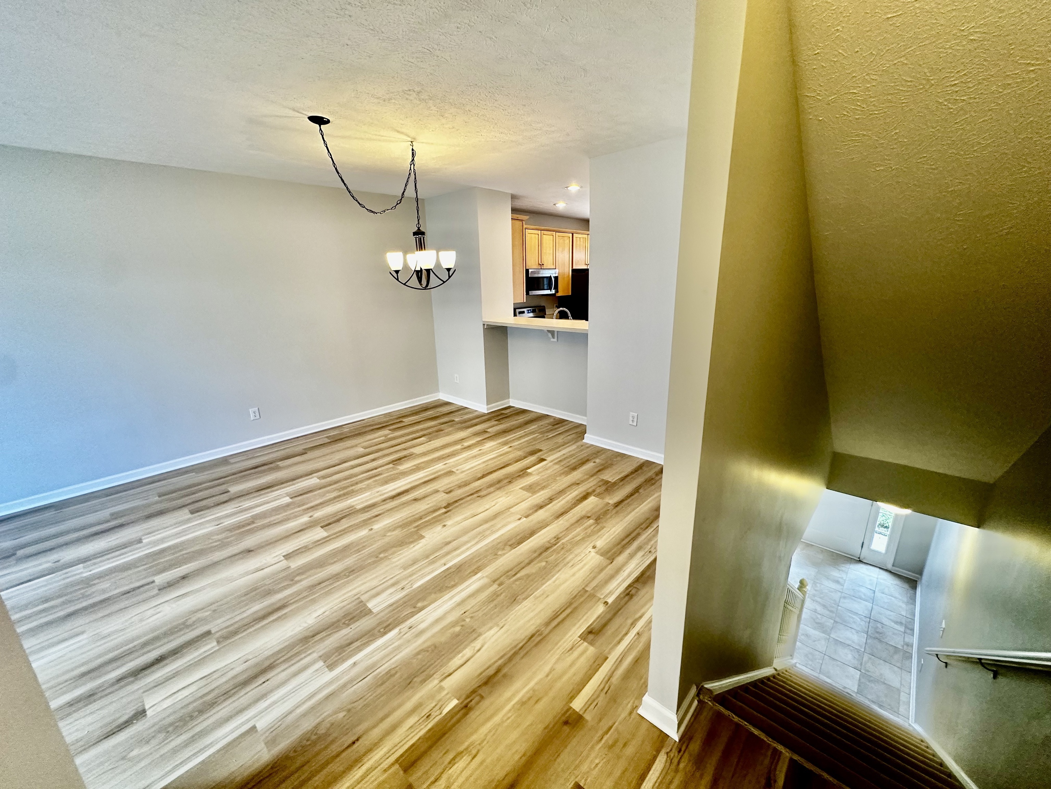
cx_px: 526
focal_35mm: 14
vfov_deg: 85.7
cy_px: 394
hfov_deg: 102.1
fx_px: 425
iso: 250
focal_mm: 2.22
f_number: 2.2
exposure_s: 1/120
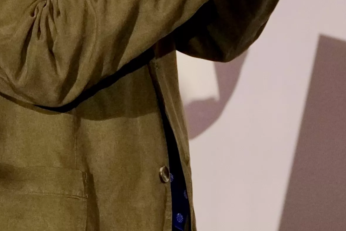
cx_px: 652
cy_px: -28
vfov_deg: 4.7
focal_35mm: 291
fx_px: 2797
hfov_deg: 6.9
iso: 2000
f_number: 3.7
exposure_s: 1/250
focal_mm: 57
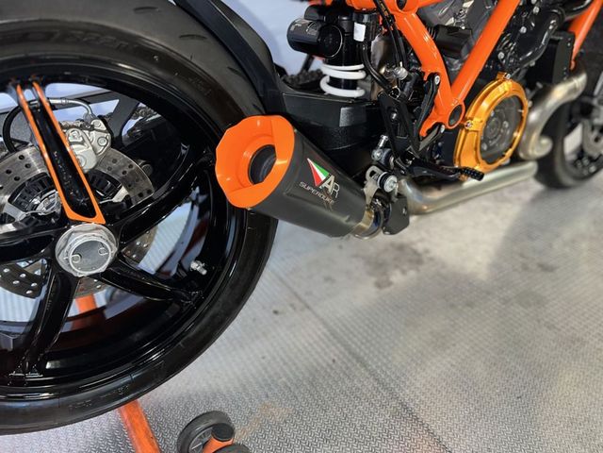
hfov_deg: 67.3
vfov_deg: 53.1
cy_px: 226
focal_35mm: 26
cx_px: 302
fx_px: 453
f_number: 1.5
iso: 50
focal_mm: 5.7
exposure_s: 1/17
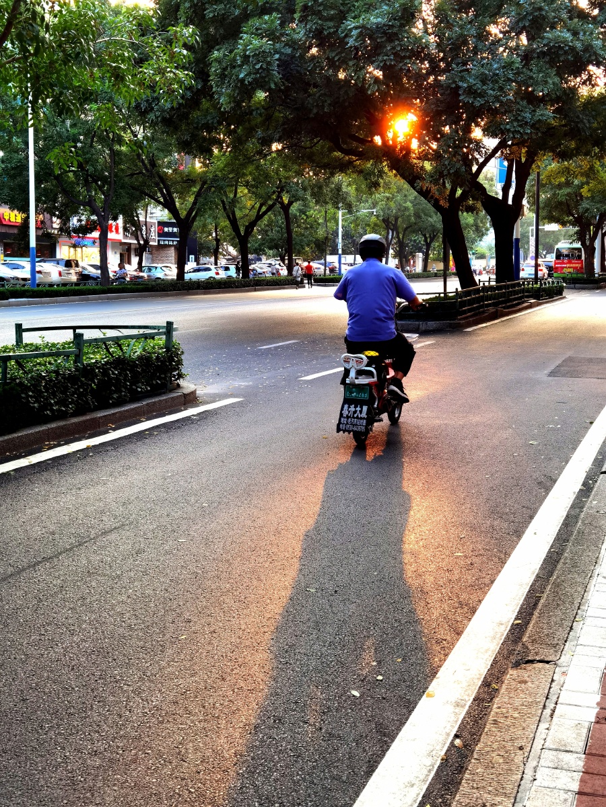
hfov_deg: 32.2
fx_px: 1050
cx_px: 303
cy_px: 404
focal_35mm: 45
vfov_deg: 42.1
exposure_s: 1/553
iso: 160
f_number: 1.9
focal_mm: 6.71
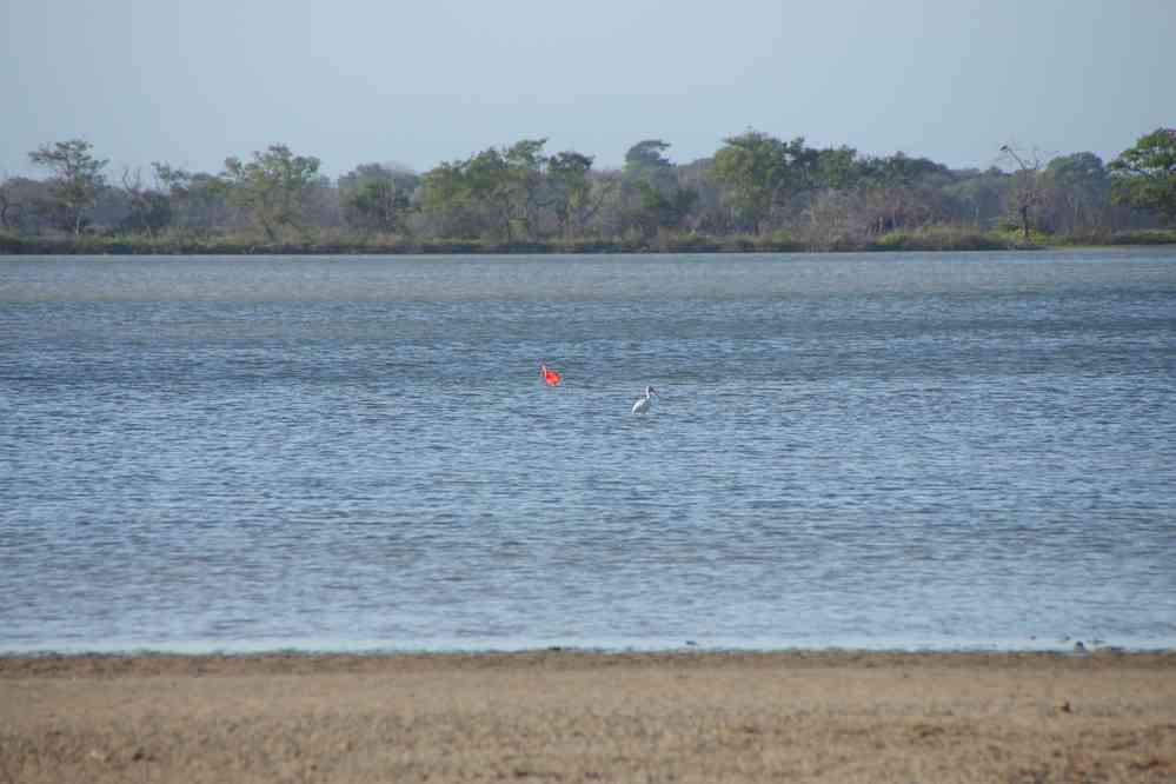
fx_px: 12249
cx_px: 588
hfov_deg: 5.5
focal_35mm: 375
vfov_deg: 3.7
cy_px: 392
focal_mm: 250
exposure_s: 1/320
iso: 800
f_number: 10
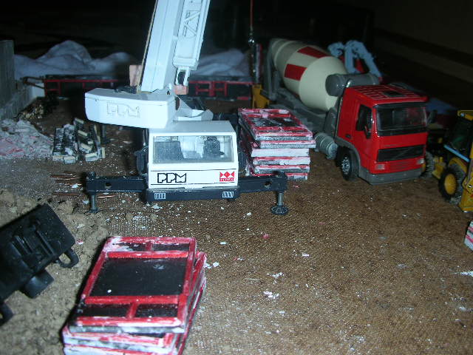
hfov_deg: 52.6
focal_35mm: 35
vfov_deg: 40.7
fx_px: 478
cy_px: 178
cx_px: 236
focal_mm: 5.8
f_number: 3
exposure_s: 1/60.1
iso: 50
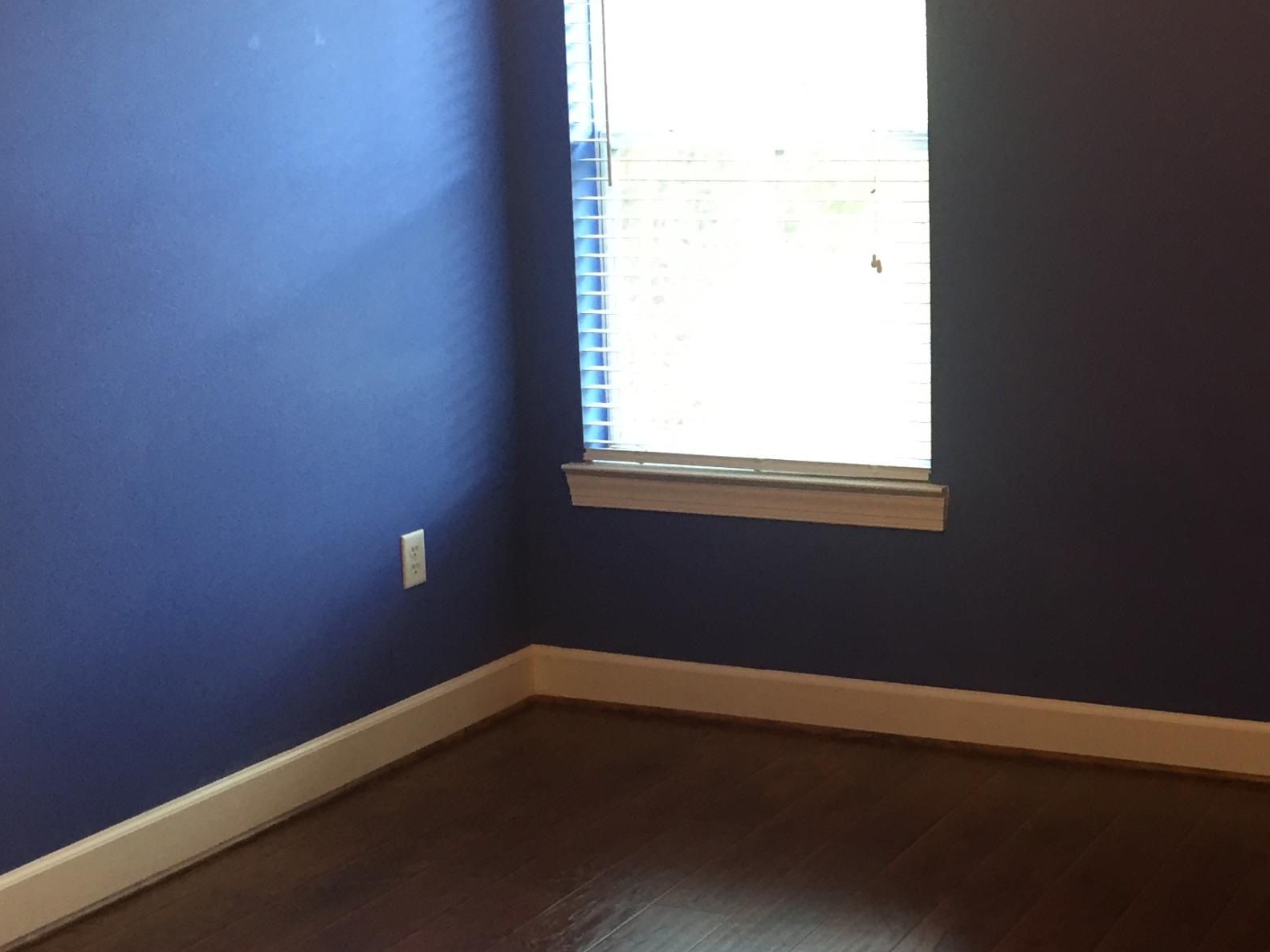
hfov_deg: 34.1
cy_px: 413
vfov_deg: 26.5
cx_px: 982
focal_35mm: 55
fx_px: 2018
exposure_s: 1/30
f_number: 2.2
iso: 100
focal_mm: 4.15
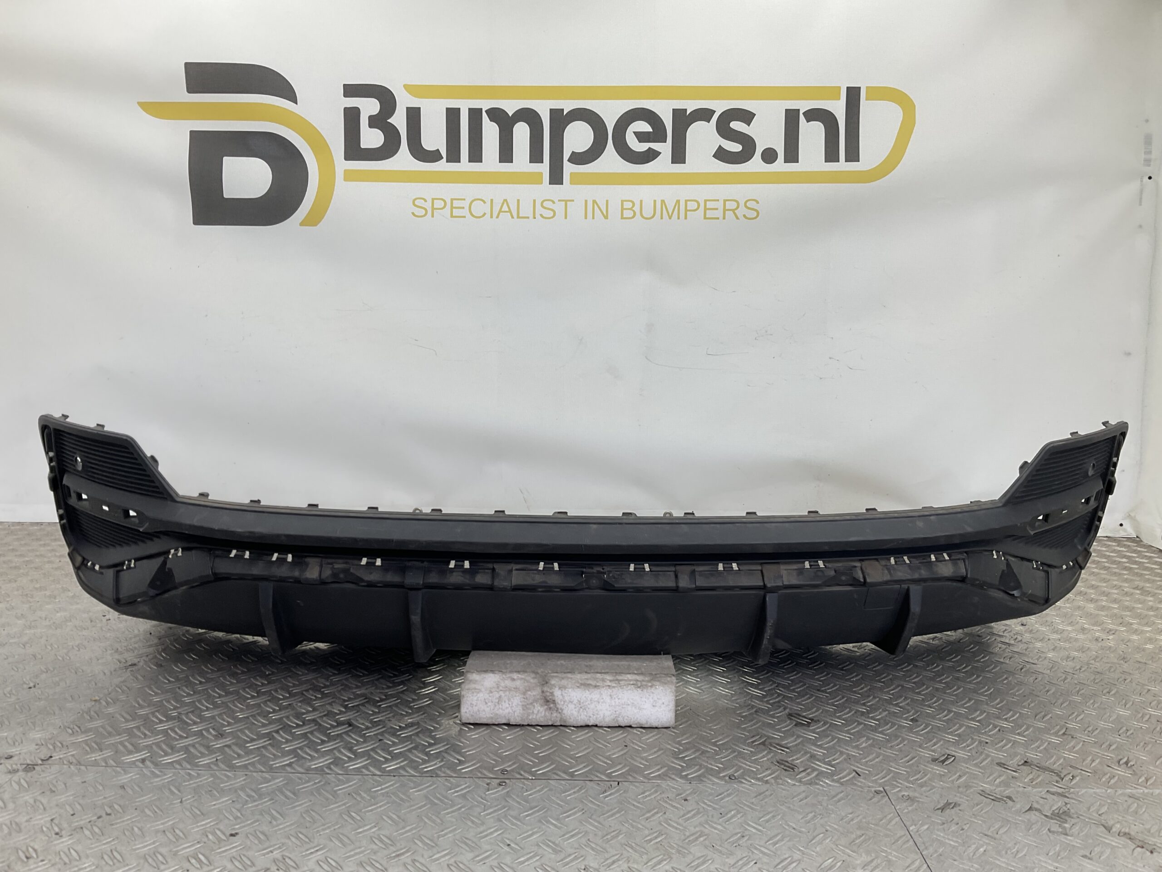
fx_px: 973
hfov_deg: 61.7
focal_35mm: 29
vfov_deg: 48.2
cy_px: 436
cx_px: 581
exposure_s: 1/125
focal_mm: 3
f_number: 1.8
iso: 16
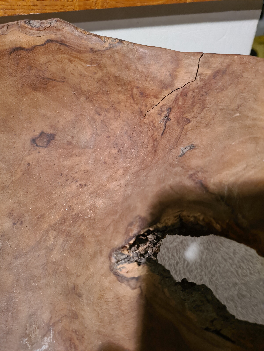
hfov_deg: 53.1
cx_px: 132
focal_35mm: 26
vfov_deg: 67.3
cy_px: 176
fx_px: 264
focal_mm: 5.4
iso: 320
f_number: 1.8
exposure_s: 1/50
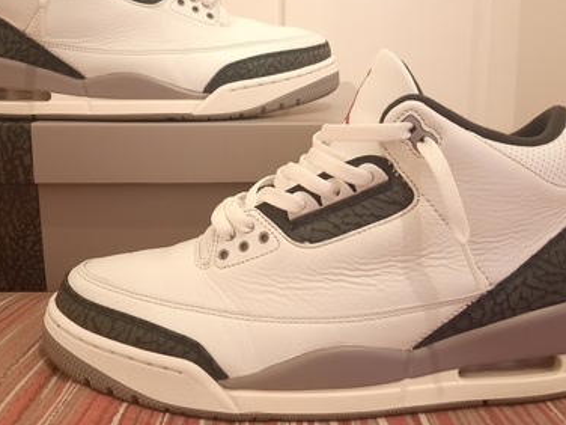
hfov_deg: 54.0
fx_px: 556
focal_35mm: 34
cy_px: 148
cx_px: 280
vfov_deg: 41.3
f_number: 2
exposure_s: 1/25
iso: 500
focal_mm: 4.6
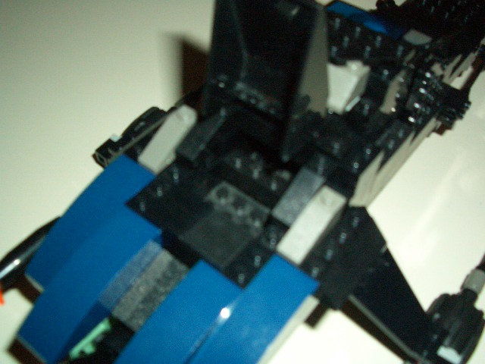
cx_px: 242
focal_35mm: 41
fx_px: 574
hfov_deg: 45.8
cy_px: 182
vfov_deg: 35.1
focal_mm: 6.8
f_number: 2.8
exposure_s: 1/60
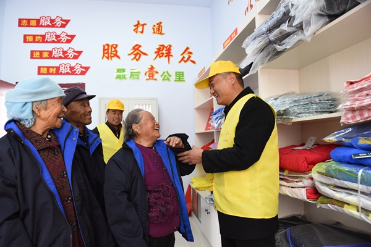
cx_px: 186
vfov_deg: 53.1
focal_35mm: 24
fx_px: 247
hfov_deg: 73.7
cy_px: 124
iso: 2500
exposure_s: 1/100
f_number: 5
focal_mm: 24
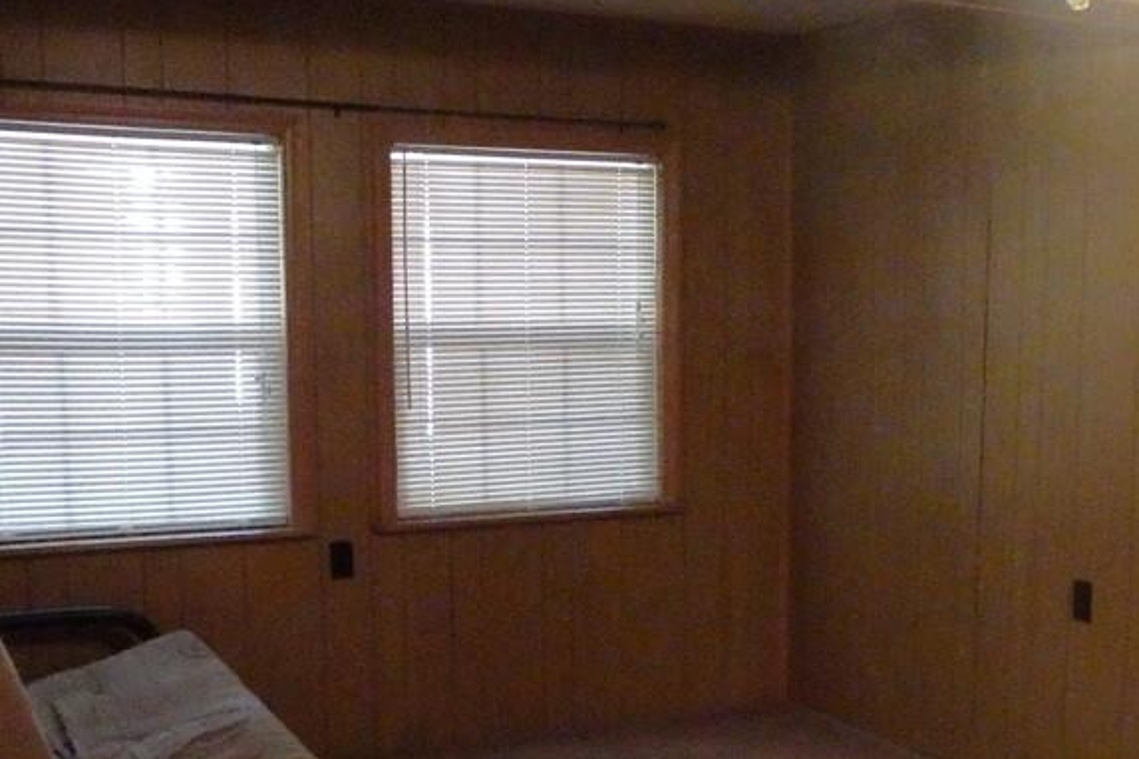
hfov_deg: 37.8
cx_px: 763
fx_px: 1645
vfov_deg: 25.7
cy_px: 554
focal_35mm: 52
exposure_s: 1/40
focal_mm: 5
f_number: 3.9
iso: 3200
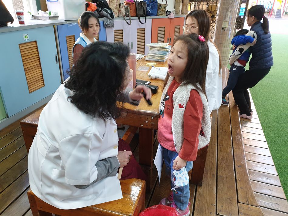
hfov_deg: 67.3
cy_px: 108
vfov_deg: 53.0
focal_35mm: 26
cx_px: 144
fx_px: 216
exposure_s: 1/60
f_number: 2.4
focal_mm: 4.3
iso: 200
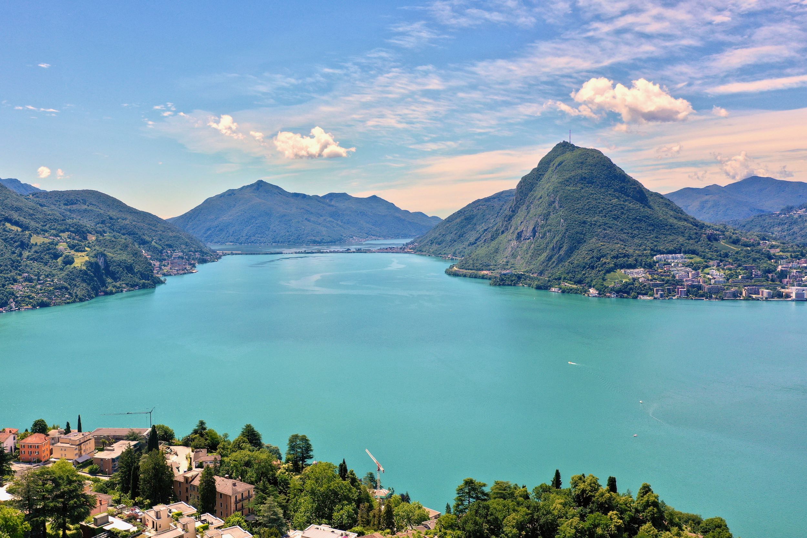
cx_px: 404
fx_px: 628
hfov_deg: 65.5
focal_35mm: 28
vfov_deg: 46.4
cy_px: 269
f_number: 5.6
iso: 100
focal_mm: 10.3
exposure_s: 1/500
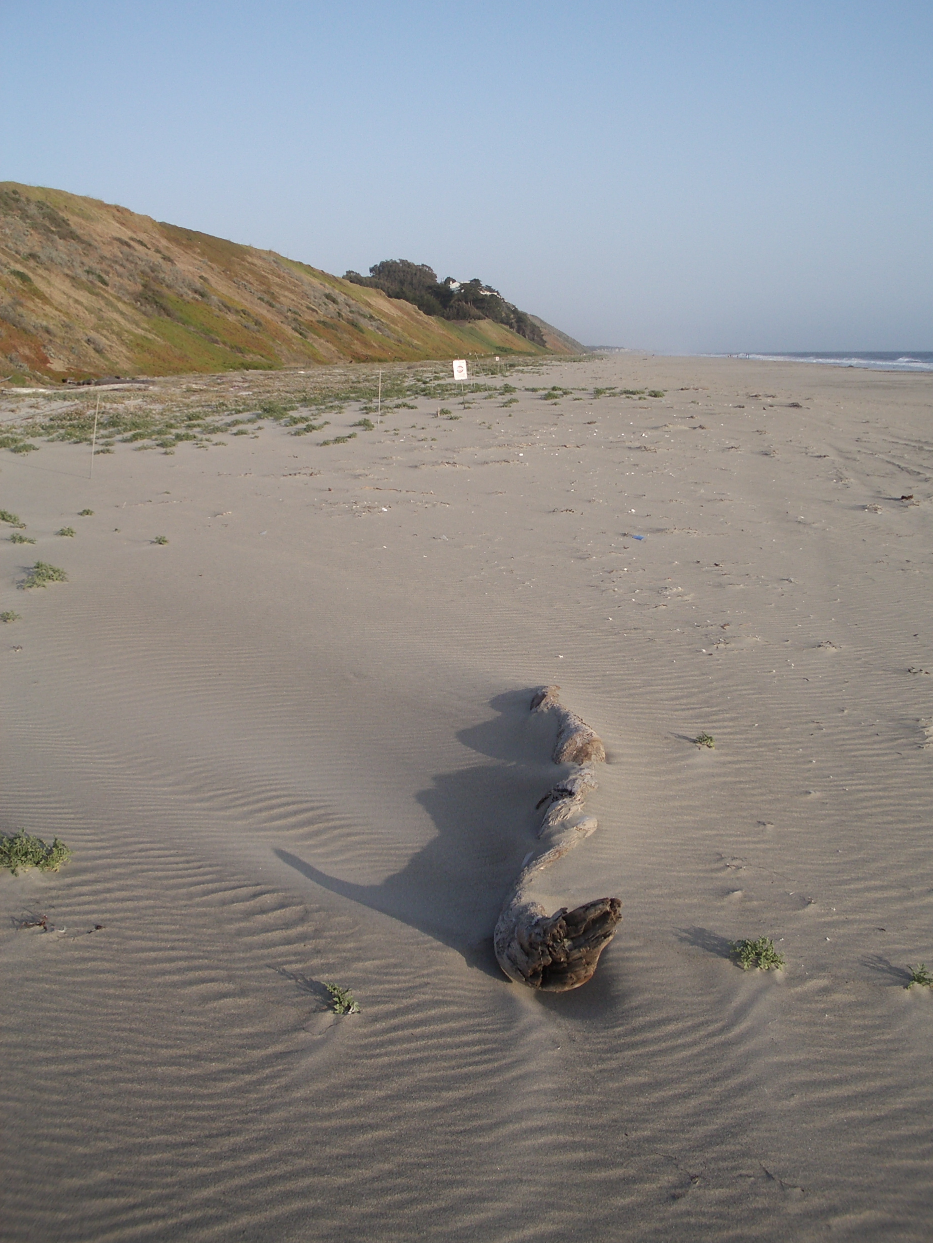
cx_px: 476
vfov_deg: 51.4
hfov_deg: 39.7
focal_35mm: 36
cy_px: 616
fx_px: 1294
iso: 80
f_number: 4.3
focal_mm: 5.8
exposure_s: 1/320
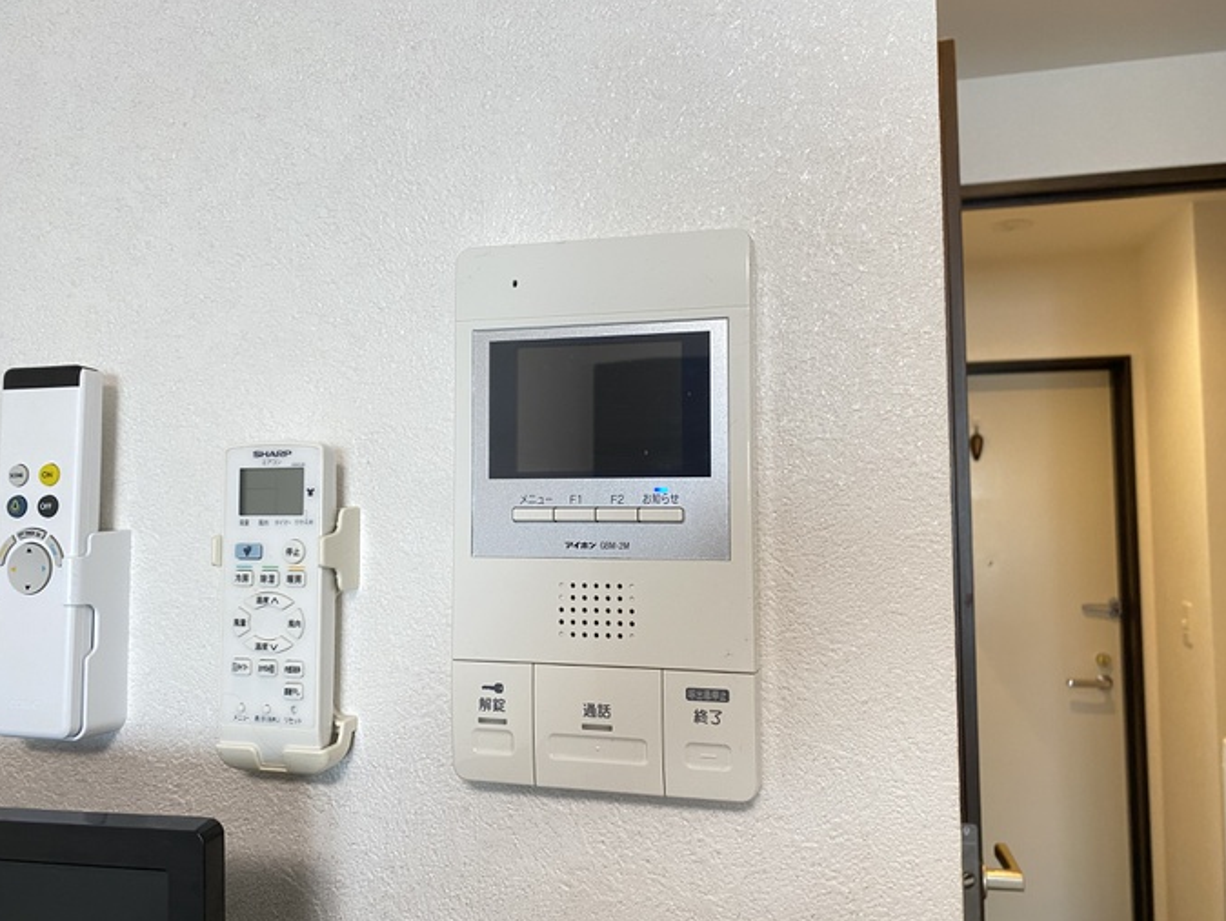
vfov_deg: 51.4
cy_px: 460
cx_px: 598
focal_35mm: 27
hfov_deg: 65.3
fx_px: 957
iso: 125
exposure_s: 1/69
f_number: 1.8
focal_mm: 4.25
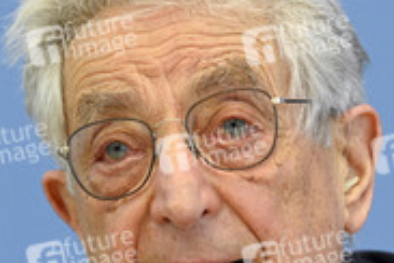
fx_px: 5111
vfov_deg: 2.9
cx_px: 240
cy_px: 203
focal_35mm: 467
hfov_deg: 4.4
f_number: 5.6
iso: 3200
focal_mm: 190
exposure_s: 1/640
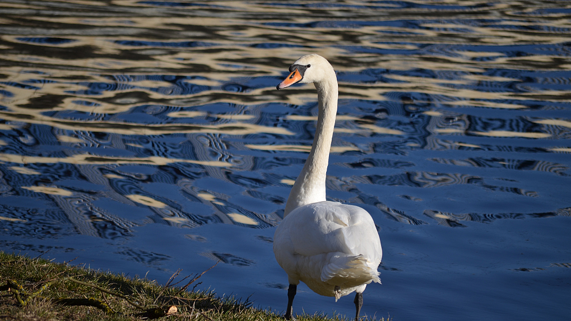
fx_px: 4769
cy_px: 161
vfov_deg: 3.9
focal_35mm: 315
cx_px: 285
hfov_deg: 6.9
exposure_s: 1/800
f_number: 5.6
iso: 100
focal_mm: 200
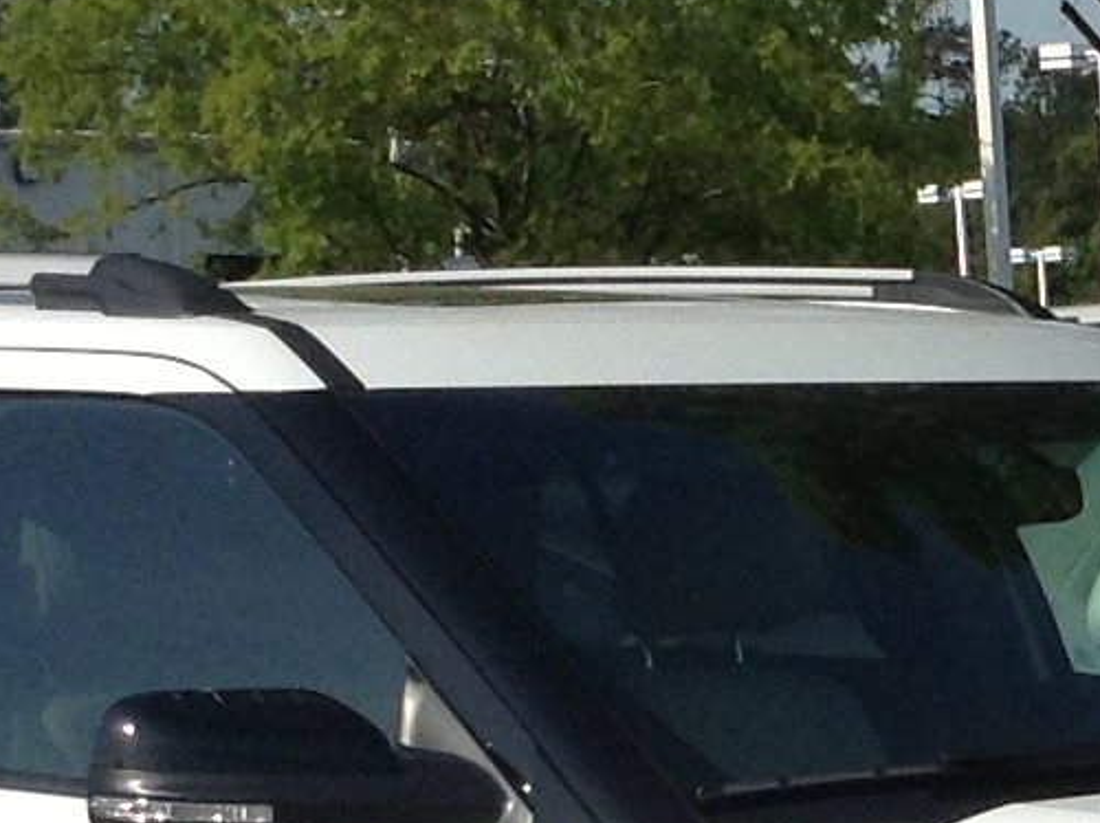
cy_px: 1045
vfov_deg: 8.6
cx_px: 1989
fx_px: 5429
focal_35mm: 171
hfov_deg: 10.8
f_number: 2.4
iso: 32
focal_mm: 3.3
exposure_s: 1/1412
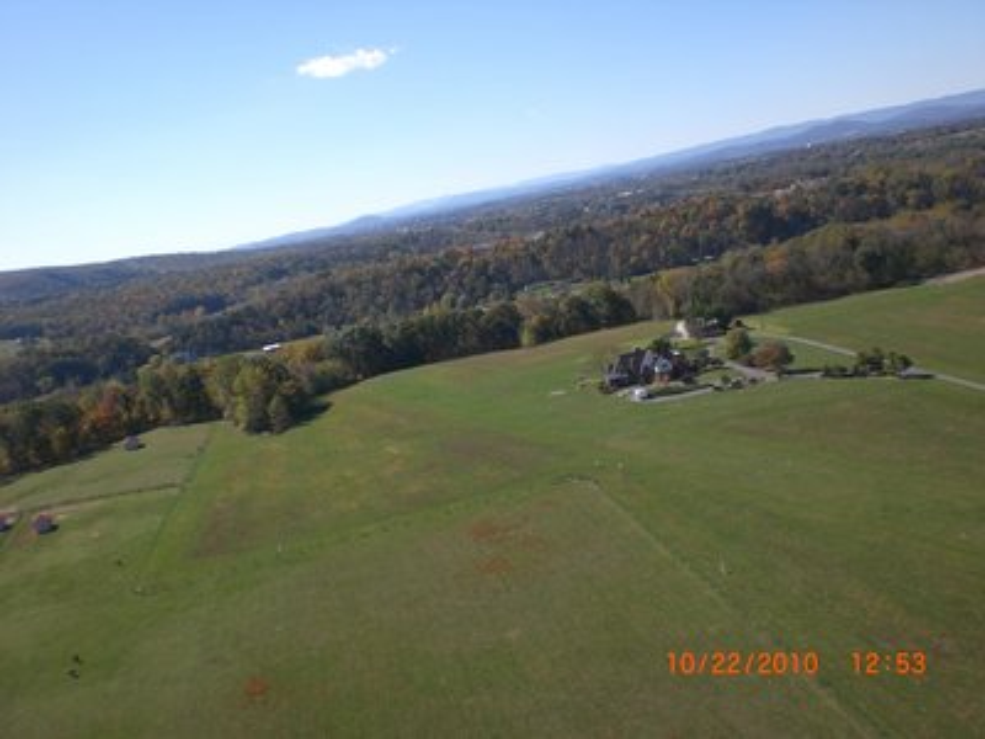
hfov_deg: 49.0
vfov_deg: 37.7
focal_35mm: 38
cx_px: 492
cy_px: 370
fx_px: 1081
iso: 50
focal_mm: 6.3
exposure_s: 1/400
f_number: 4.4
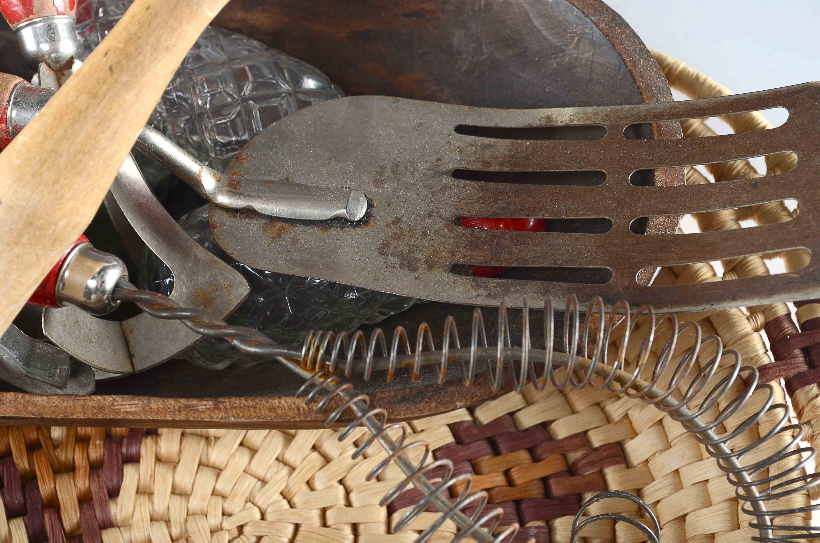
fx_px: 1637
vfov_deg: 18.8
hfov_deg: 28.1
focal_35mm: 72
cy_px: 272
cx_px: 410
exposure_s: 1/80
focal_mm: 48
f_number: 10
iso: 100
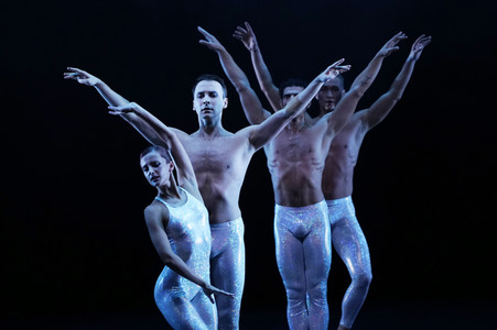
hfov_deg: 5.6
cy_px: 165
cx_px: 248
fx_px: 5118
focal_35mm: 371
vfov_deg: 3.7
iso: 6400
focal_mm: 371
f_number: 6.3
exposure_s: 1/320
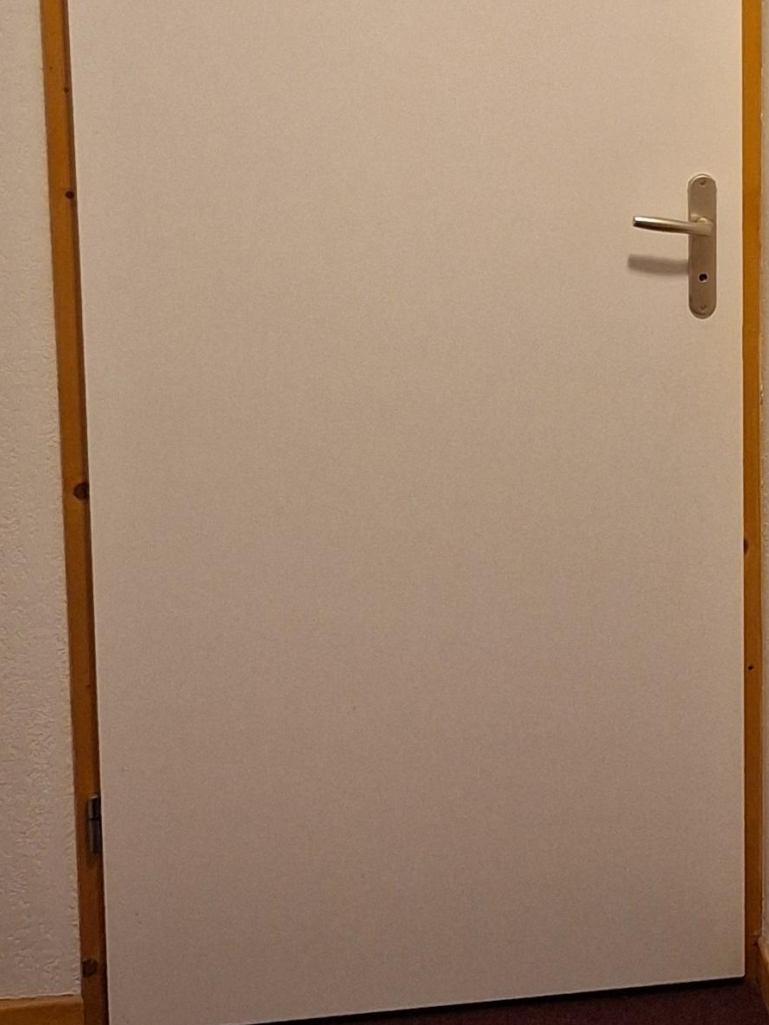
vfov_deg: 24.2
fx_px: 2340
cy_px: 173
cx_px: 741
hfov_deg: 18.3
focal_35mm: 79
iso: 250
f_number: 1.8
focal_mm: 5.54
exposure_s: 1/24
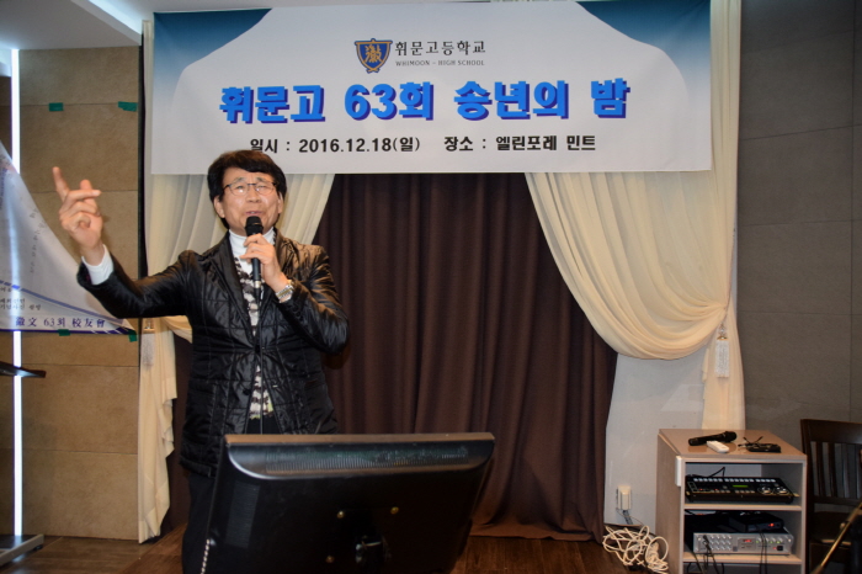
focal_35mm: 27
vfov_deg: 47.9
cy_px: 287
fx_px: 646
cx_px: 431
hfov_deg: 67.4
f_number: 3.5
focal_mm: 18
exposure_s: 1/60
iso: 800
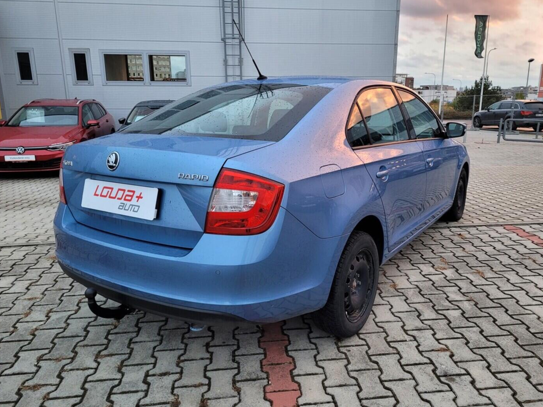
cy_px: 202
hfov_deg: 65.3
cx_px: 278
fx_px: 423
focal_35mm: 27
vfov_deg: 51.3
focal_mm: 5.4
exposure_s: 1/50
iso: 200
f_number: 1.8
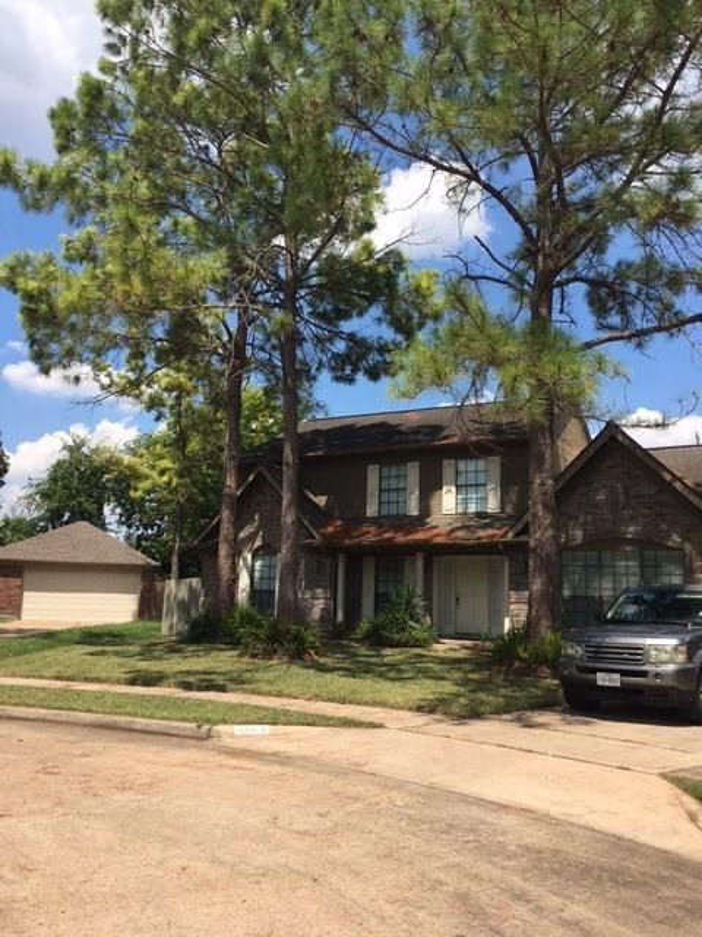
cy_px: 468
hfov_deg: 48.2
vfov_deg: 61.7
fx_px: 784
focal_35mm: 29
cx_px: 351
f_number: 2.2
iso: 25
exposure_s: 1/1479
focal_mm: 4.15
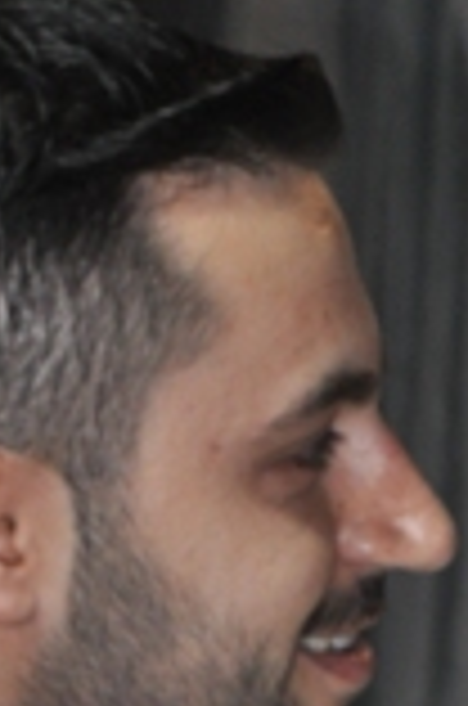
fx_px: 6581
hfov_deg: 4.1
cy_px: 1156
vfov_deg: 6.1
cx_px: 632
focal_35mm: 336
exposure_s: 1/60
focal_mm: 55
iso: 800
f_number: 4.5
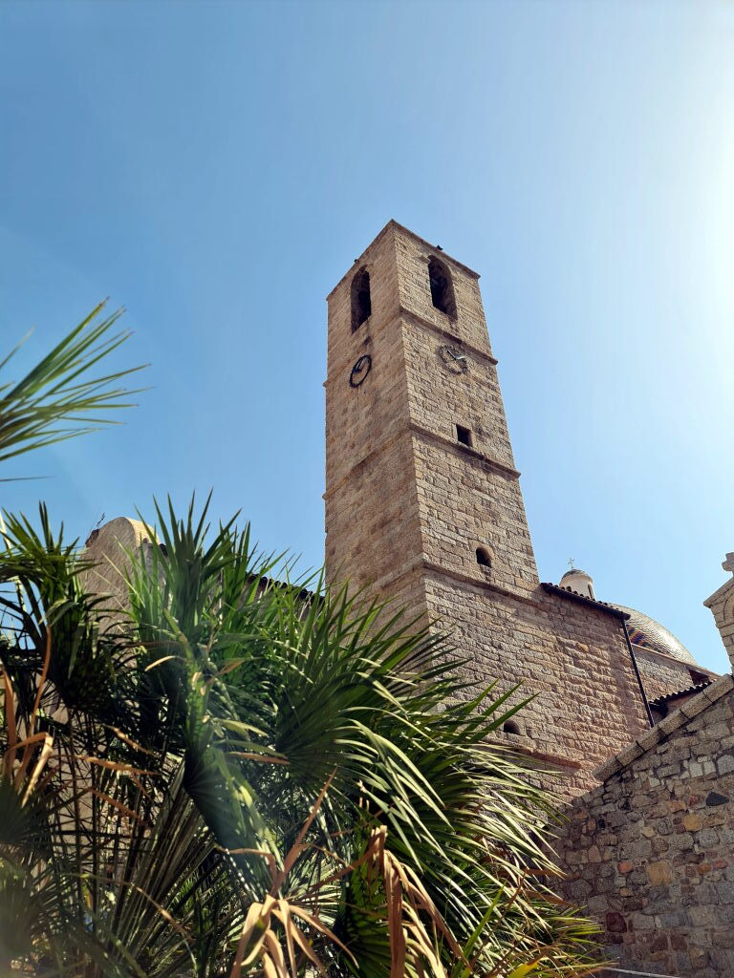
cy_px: 489
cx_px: 367
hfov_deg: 54.9
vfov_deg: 69.4
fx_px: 707
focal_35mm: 25
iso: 50
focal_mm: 7
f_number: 1.8
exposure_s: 1/980
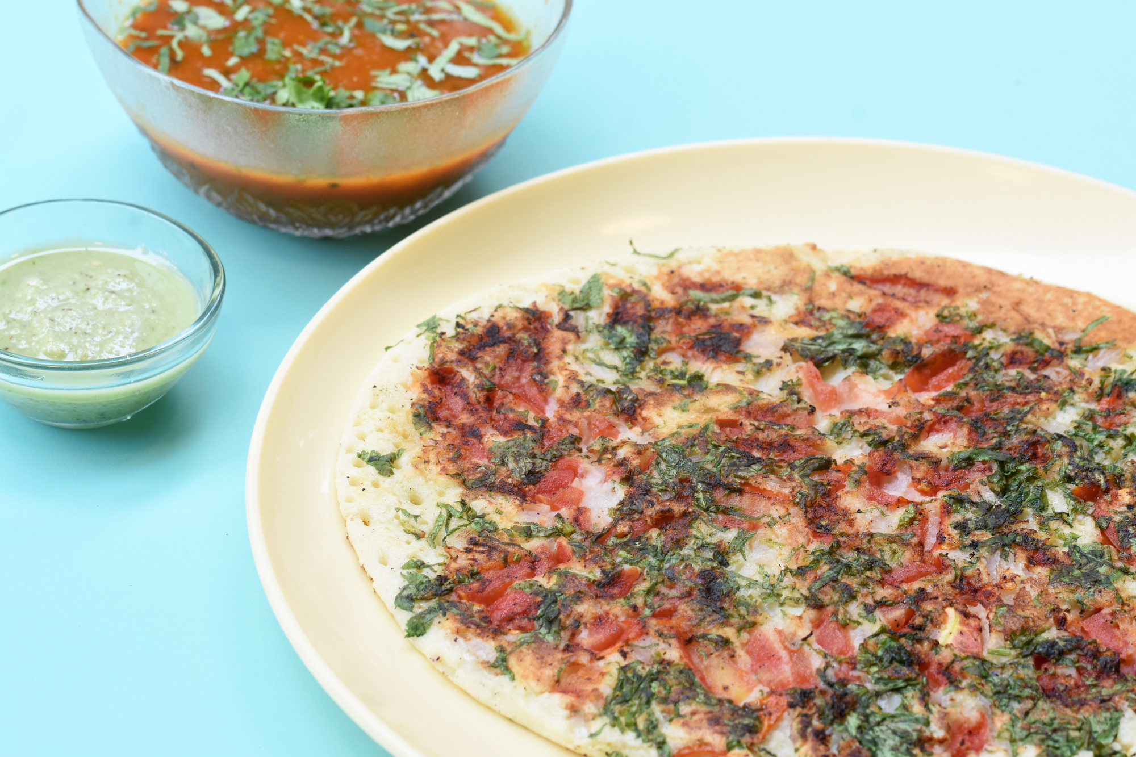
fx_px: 4259
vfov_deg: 10.2
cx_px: 568
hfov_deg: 15.2
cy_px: 378
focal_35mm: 135
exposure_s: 1/100
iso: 500
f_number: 10
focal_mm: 90
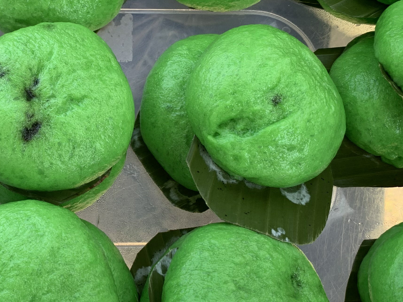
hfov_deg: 31.0
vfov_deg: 24.0
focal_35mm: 61
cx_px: 90
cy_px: 132
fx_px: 710
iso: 25
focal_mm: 4.25
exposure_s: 1/183
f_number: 1.8
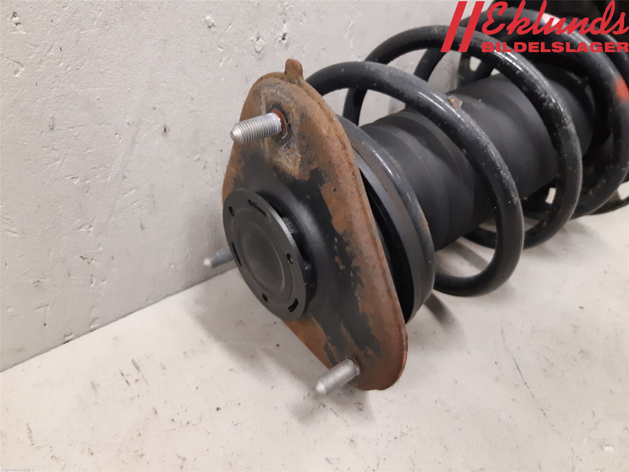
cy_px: 236
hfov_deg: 67.3
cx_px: 314
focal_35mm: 26
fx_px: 472
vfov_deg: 53.1
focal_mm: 3.93
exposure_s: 1/33
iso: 250
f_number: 1.7
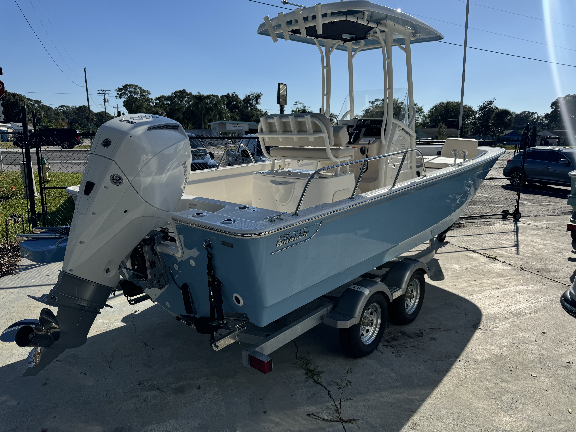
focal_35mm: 24
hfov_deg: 71.6
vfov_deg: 56.8
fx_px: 399
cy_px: 216
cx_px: 288
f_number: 1.78
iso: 80
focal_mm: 6.76
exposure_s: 1/7937
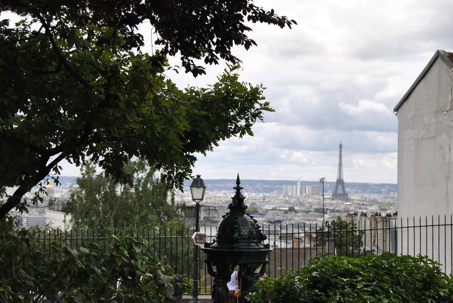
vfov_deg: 17.5
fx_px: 983
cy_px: 152
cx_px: 226
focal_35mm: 78
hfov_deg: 26.0
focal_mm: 52
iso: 100
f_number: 8
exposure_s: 1/250
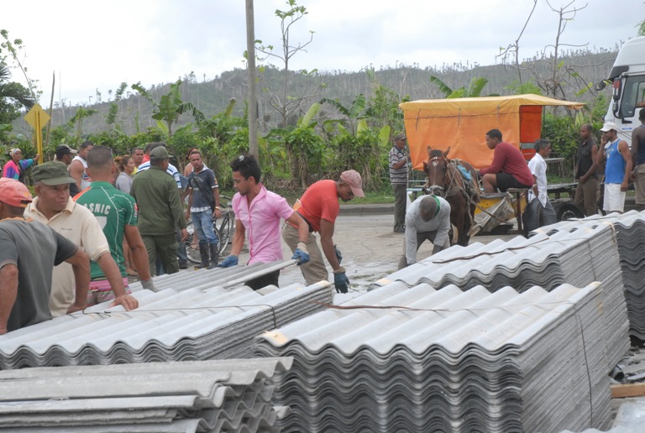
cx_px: 322
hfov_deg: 28.0
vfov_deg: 19.0
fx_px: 1293
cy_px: 216
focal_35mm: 72
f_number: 9
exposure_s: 1/320
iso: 800
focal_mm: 48
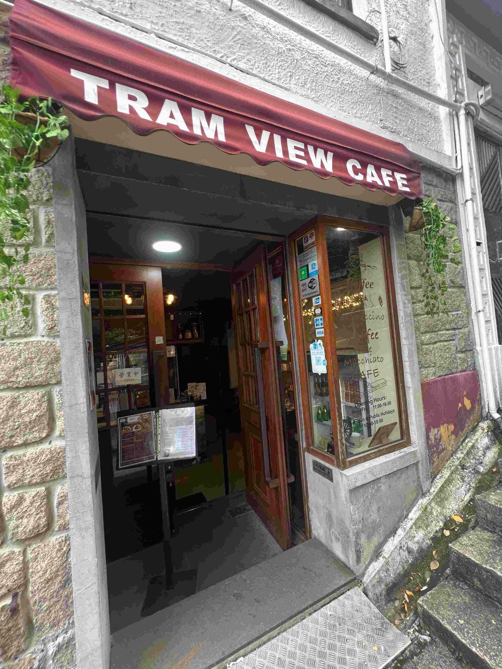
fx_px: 251
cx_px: 251
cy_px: 334
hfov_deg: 89.9
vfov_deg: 106.2
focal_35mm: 13
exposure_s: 1/100
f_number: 1.8
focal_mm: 1.57
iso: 100
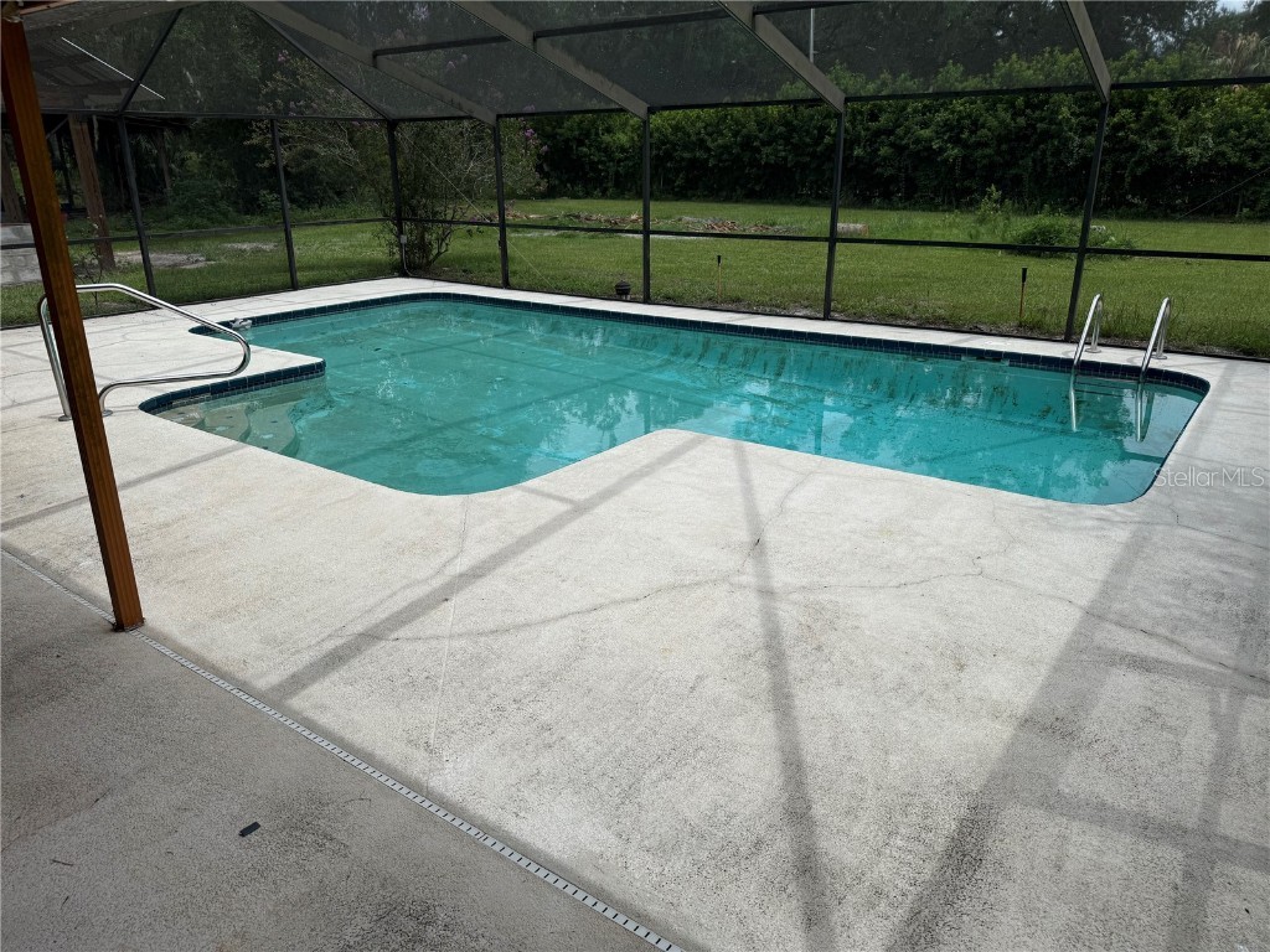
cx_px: 635
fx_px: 881
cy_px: 476
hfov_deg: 71.6
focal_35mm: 24
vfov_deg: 56.8
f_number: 1.78
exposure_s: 1/5319
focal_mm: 6.76
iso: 80
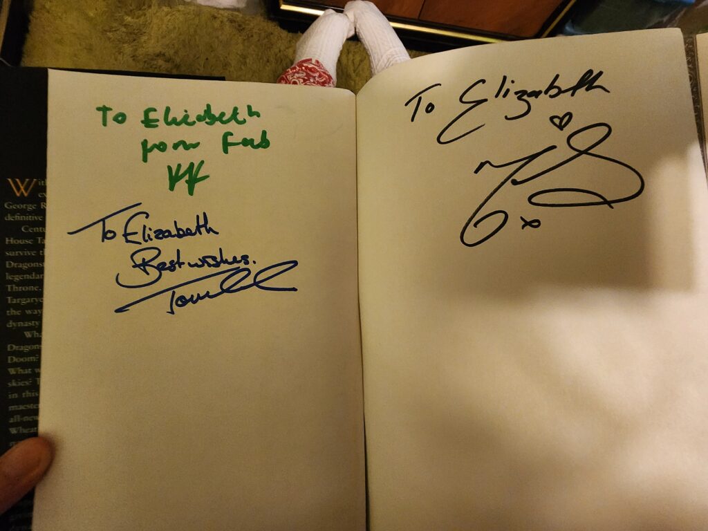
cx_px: 354
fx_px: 266
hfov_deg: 106.2
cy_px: 266
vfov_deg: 89.9
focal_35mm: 13
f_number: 2.2
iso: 800
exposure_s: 1/24
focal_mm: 2.2
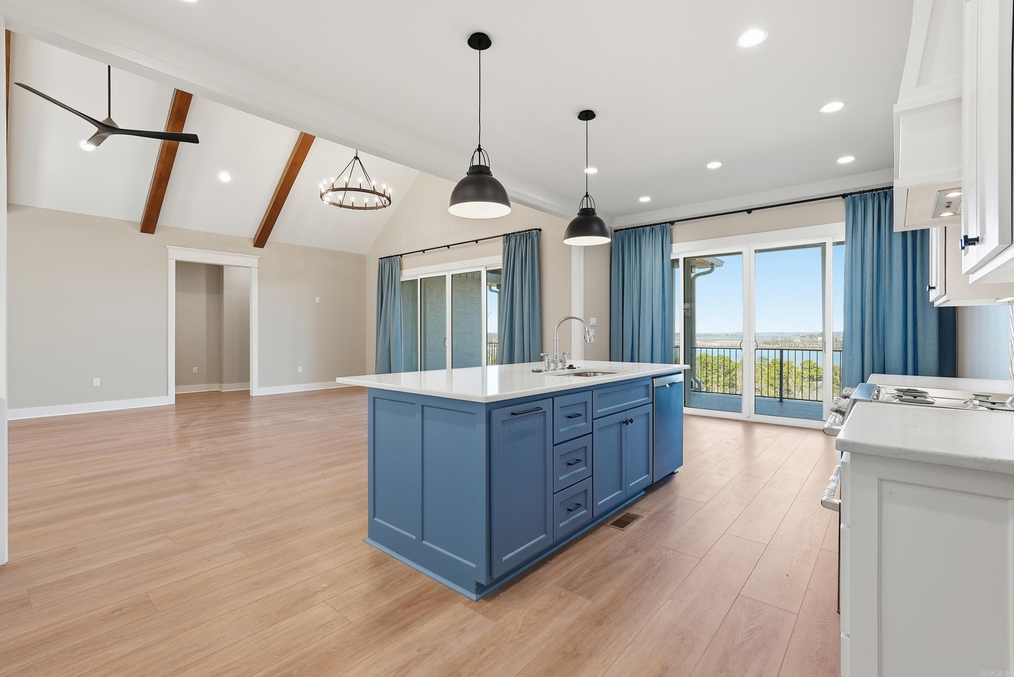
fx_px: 451
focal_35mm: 16
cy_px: 338
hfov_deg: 96.7
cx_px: 507
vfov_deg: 73.8
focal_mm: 16
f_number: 9
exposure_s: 1/100
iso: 250
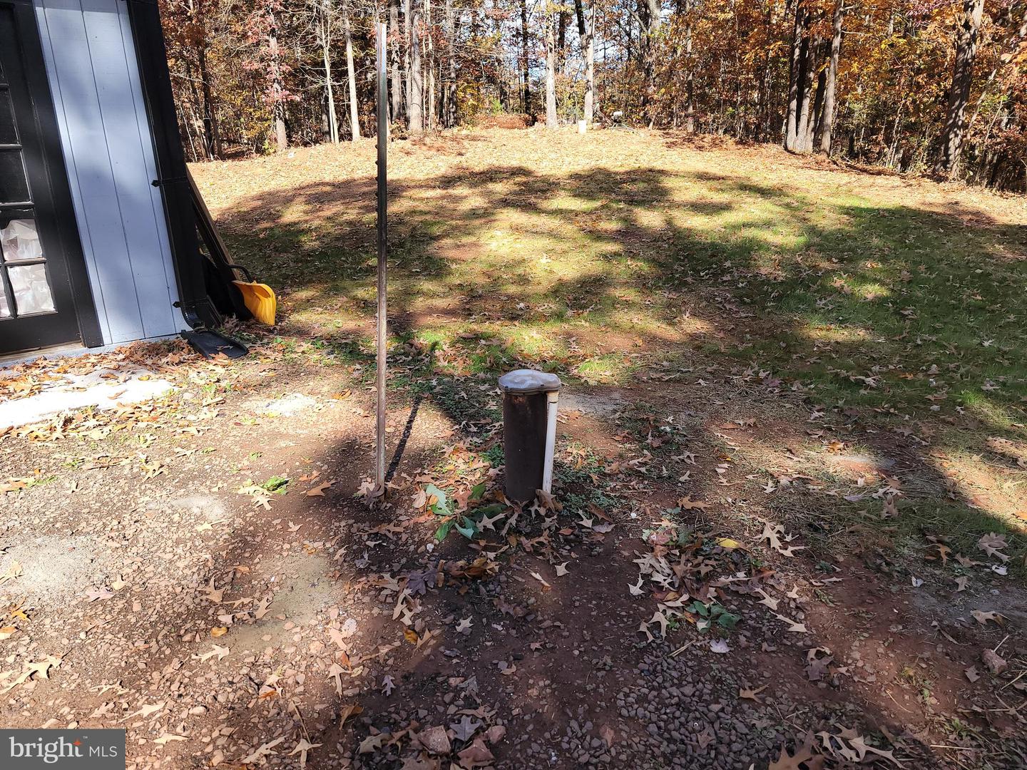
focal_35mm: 24
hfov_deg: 71.6
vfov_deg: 56.8
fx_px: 712
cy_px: 385
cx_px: 514
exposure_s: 1/228
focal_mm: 6.7
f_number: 1.8
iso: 16
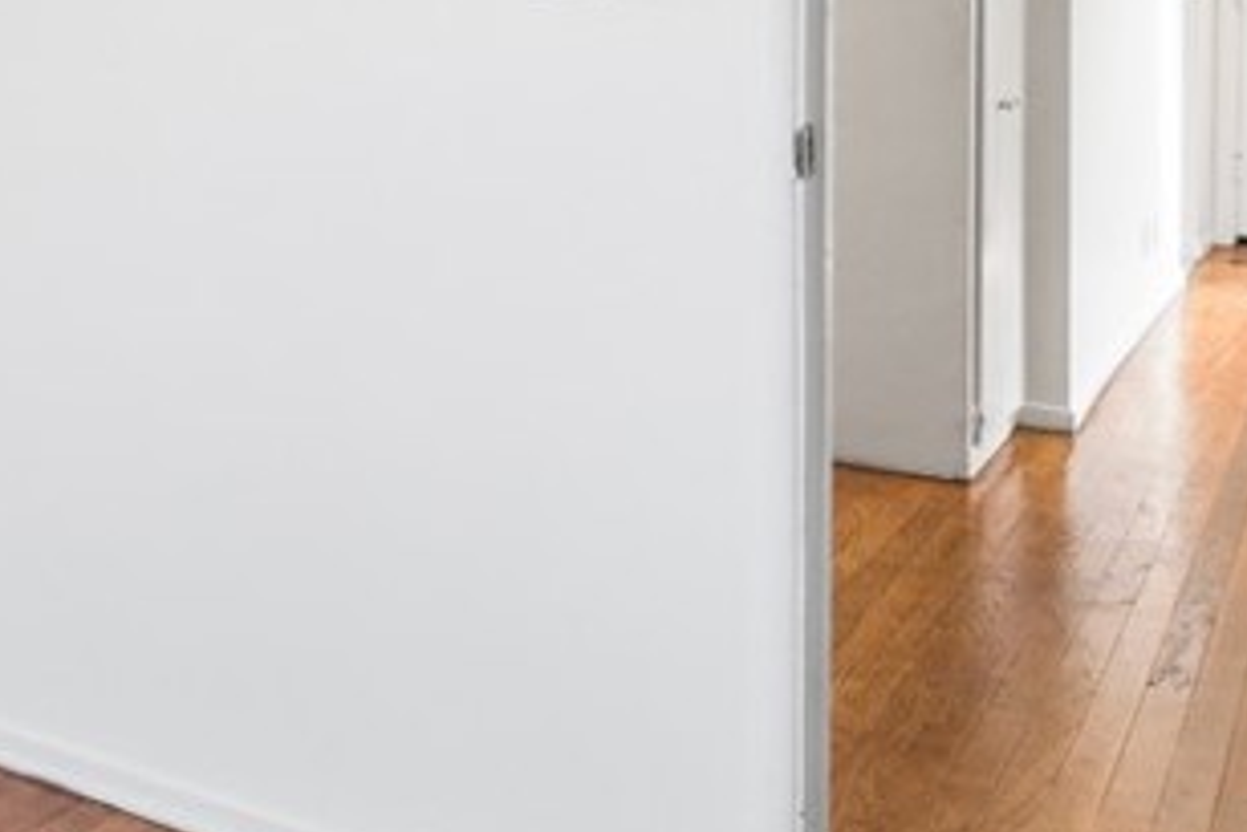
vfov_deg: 25.9
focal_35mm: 50
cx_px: -674
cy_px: 37
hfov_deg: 26.7
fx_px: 1733
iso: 320
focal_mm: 10
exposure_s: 1/13
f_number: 7.1
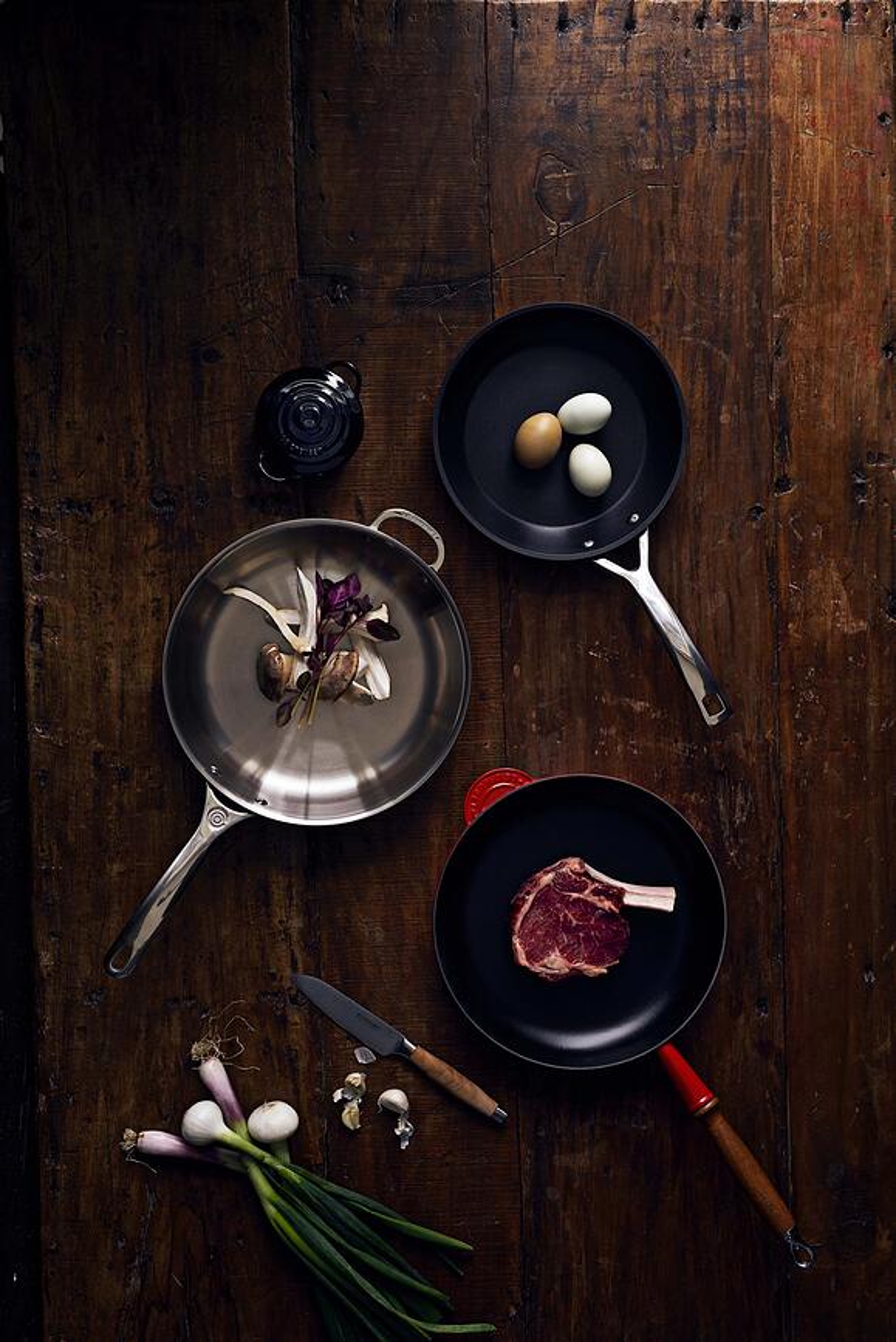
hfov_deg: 27.0
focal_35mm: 50
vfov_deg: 39.6
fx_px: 1864
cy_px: 671
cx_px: 448
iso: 160
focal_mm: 50
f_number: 5.6
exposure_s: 1/15
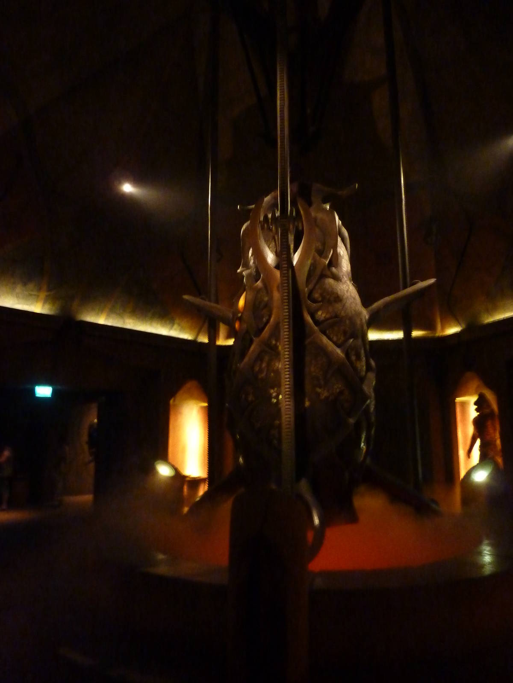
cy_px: 342
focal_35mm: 25
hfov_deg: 54.9
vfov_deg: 69.4
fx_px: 494
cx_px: 256
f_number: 3.3
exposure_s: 1/8
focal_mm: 4.1
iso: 800
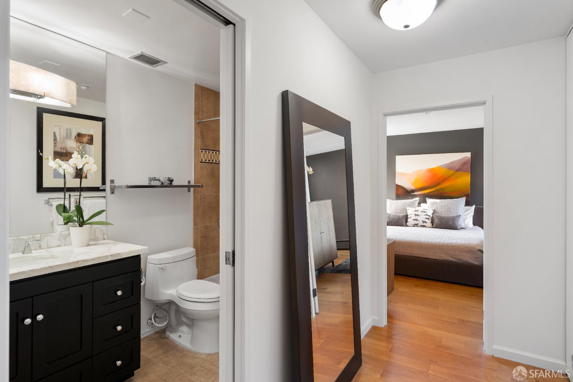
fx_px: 294
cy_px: 191
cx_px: 286
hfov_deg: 88.4
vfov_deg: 65.9
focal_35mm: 18
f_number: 9
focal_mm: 18.5
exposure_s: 1/4
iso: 400
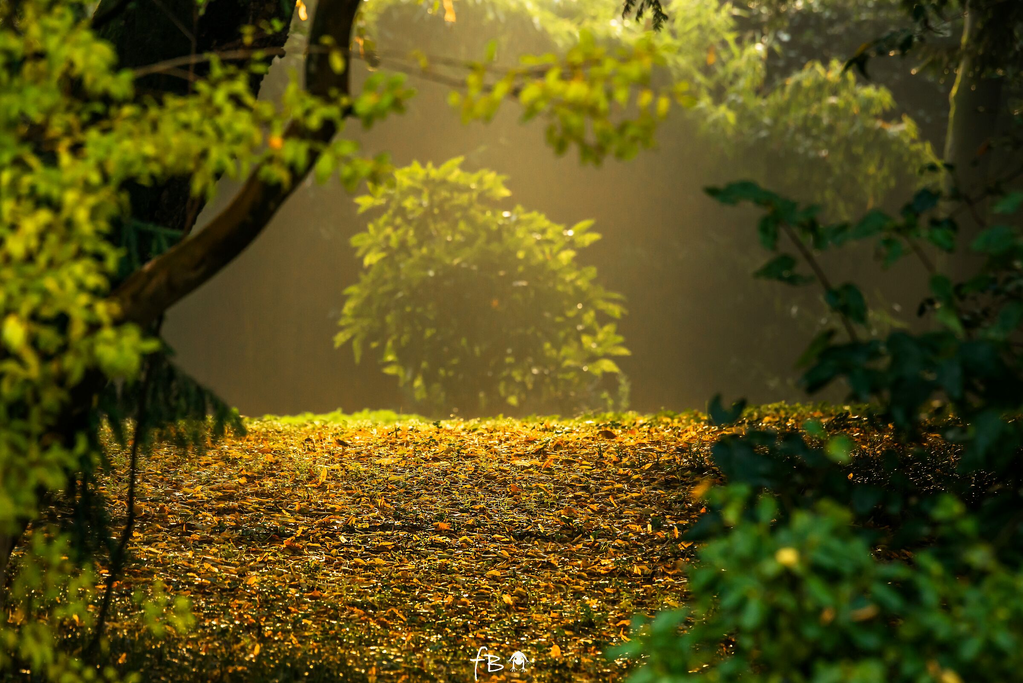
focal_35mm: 360
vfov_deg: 3.8
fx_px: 10233
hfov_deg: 5.7
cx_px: 512
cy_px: 342
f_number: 7.1
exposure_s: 1/250
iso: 1600
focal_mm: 360
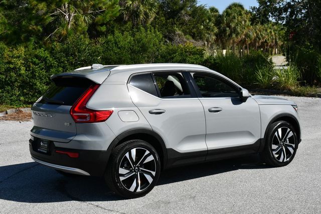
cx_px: 160
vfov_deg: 23.4
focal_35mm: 58
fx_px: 518
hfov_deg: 34.5
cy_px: 107
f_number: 9
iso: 100
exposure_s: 1/320
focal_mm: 29
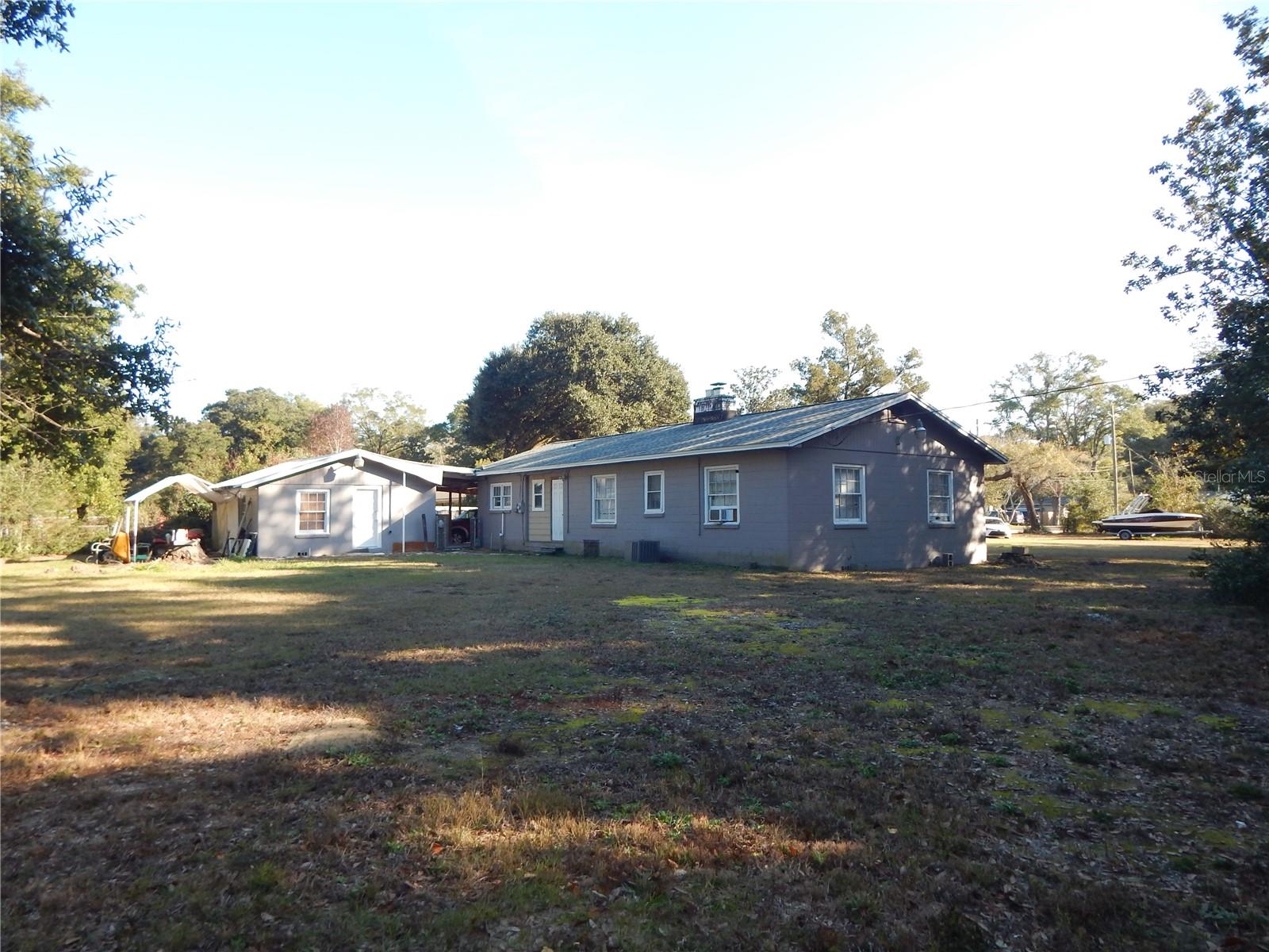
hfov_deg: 76.4
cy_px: 476
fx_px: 807
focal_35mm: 22
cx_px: 634
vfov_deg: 61.1
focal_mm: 4
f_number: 3
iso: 125
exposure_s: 1/320
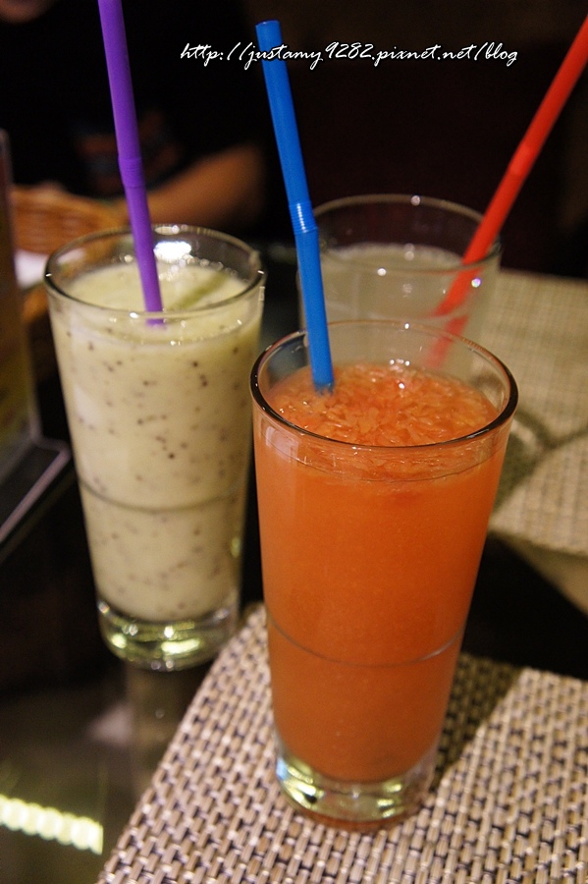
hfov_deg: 29.8
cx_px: 294
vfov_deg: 43.6
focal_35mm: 45
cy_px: 442
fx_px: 1104
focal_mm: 30
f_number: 4
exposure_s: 1/30
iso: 1600
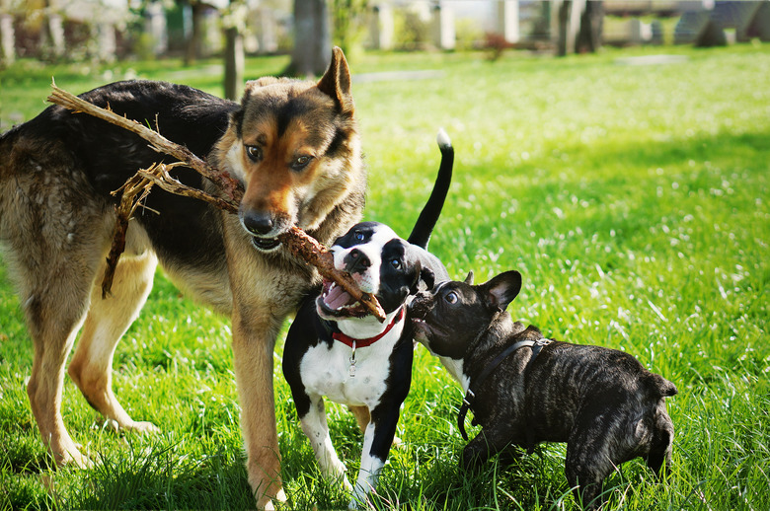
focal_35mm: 75
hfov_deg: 27.0
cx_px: 385
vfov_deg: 18.1
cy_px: 256
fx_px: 1602
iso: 100
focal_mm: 50
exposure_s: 1/800
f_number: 2.5
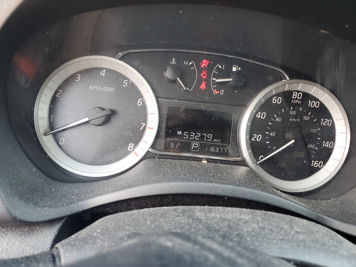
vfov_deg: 53.1
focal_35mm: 26
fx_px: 267
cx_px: 178
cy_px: 134
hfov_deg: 67.3
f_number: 1.5
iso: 68
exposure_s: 1/120
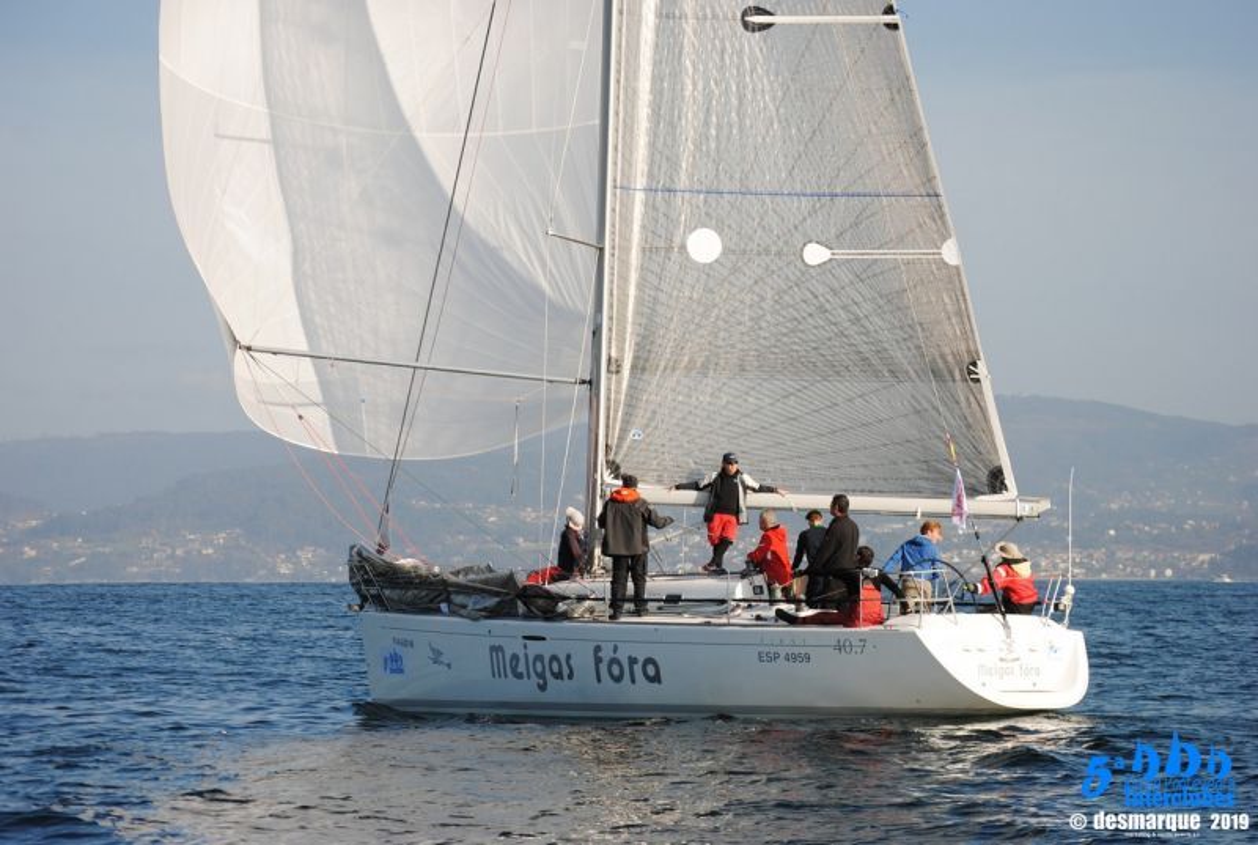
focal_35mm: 108
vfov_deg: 12.7
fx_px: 3782
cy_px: 422
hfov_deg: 18.9
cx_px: 629
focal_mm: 72
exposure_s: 1/500
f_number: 5.6
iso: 100
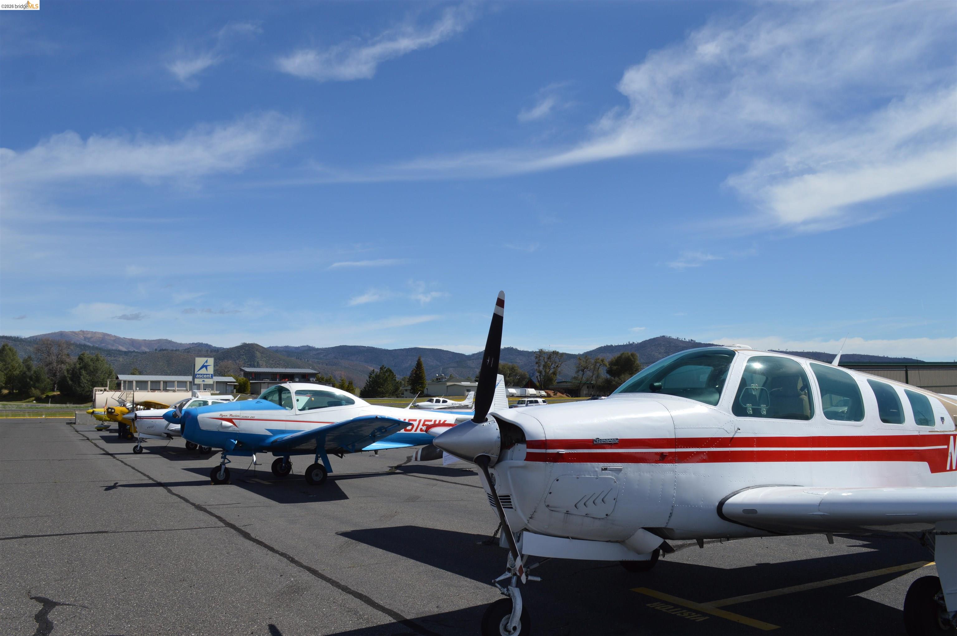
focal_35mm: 30
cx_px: 478
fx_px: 797
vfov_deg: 43.5
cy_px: 318
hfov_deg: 62.0
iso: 100
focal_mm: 20
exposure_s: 1/320
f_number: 9
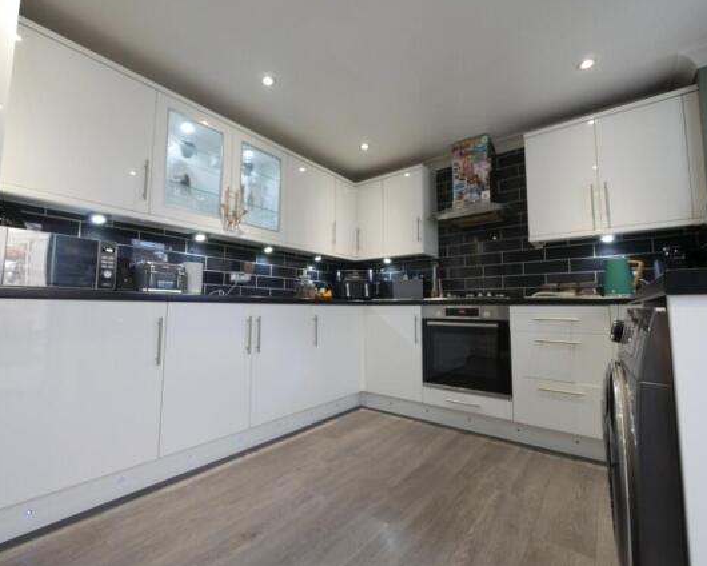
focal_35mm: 15
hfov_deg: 96.8
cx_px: 340
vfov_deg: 84.0
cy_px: 277
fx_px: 314
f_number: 4
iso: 1000
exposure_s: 1/60
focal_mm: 7
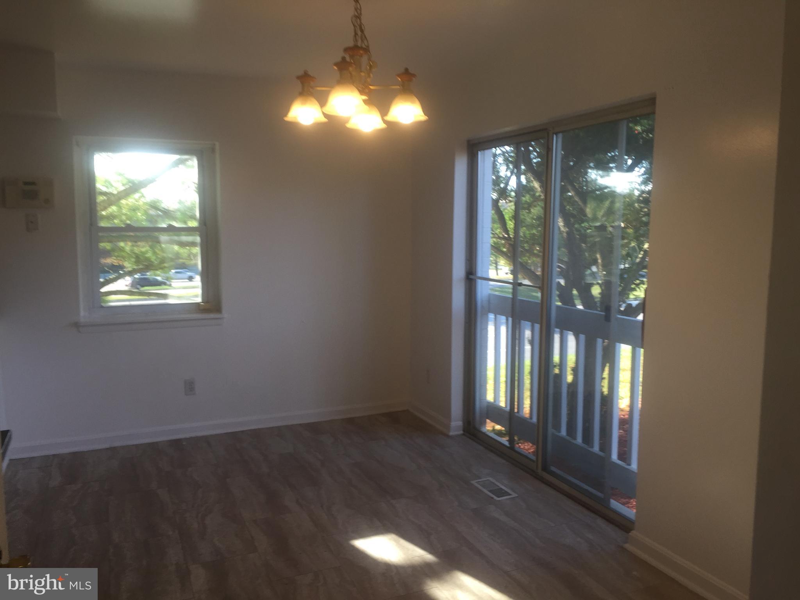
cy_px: 300
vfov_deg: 48.2
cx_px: 400
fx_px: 670
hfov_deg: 61.7
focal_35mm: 29
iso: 40
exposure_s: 1/120
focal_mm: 4.15
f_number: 2.2
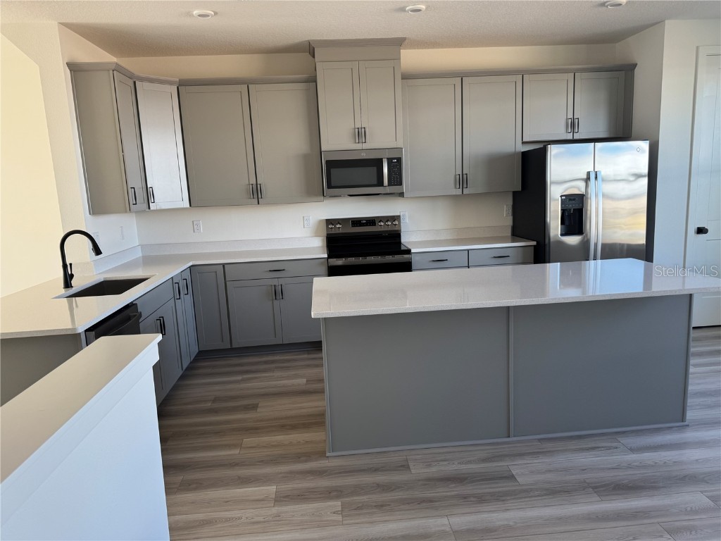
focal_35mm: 24
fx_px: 500
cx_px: 360
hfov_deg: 71.6
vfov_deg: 56.8
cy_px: 270
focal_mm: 6.76
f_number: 1.78
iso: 100
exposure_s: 1/120
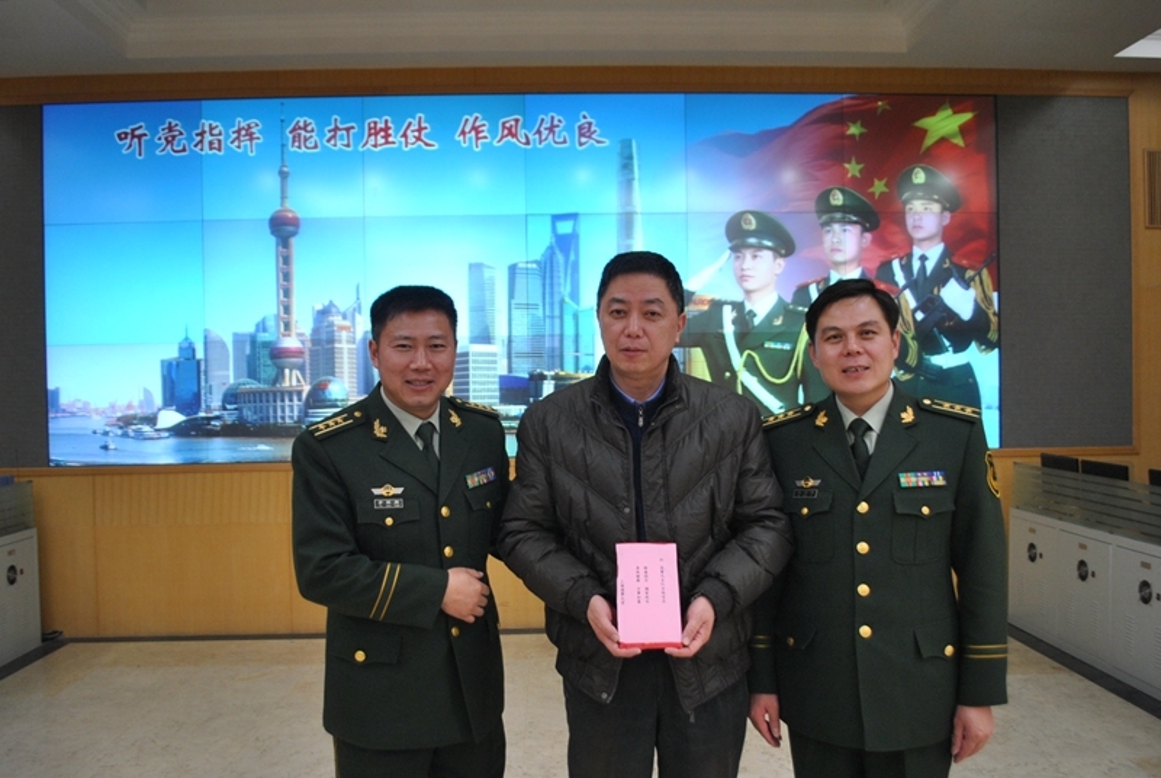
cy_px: 389
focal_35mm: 33
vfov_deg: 40.1
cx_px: 580
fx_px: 1066
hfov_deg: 57.2
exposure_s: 1/30
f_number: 3.8
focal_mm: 22
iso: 400
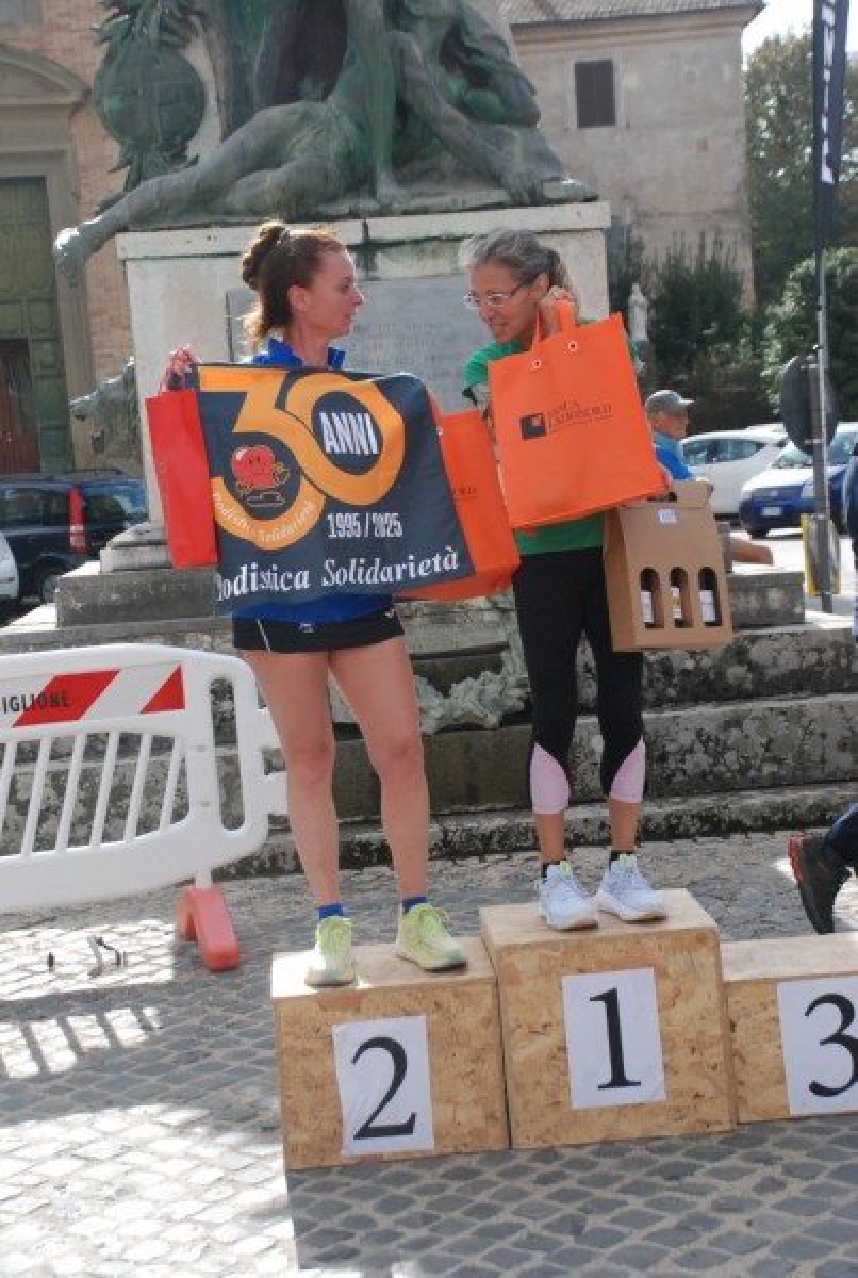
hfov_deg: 19.0
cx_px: 429
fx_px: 2561
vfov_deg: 28.0
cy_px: 639
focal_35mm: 72
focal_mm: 48
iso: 1000
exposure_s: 1/1600
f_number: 6.3
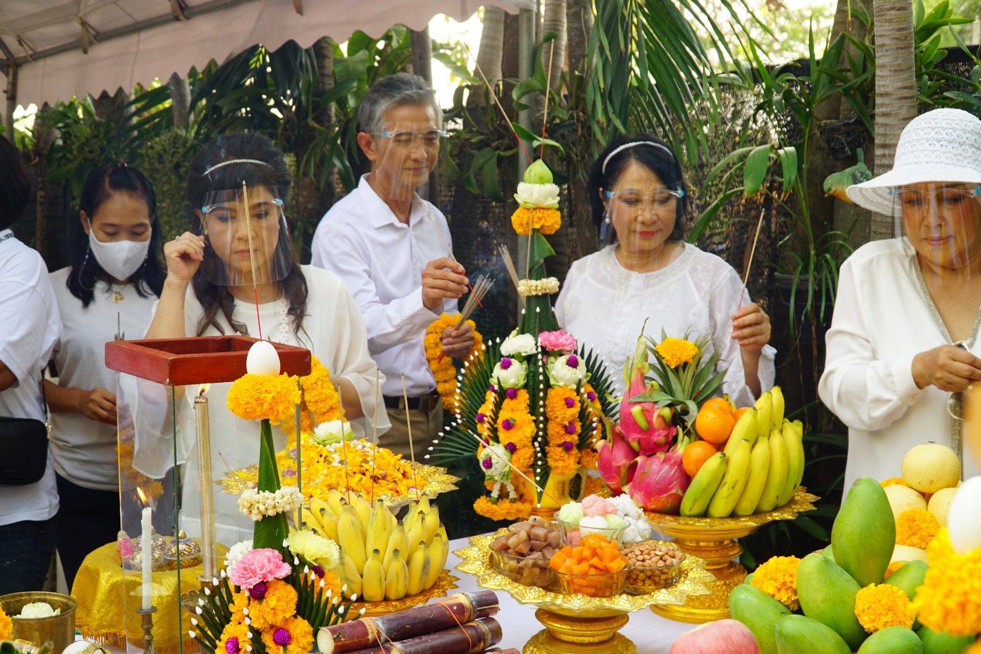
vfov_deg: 31.9
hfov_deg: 46.4
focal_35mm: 42
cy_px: 327
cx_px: 490
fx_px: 1144
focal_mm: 28
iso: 100
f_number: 5.6
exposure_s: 1/60
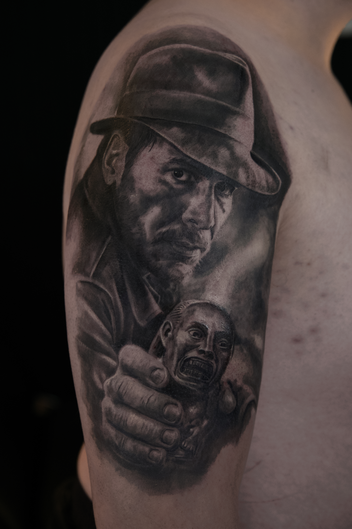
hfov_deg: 21.2
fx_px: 940
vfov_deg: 31.4
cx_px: 176
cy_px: 264
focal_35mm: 64
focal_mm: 64
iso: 1250
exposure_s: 1/125
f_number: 4
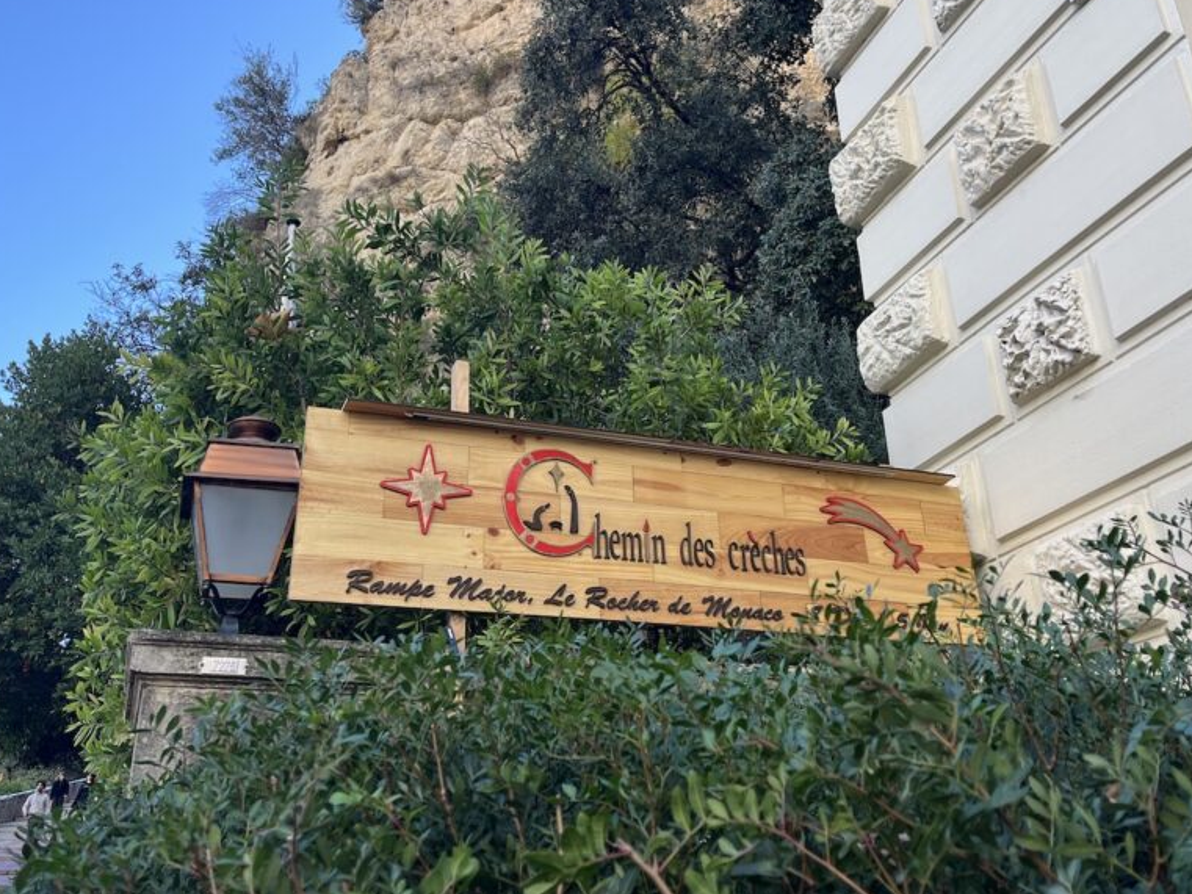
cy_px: 327
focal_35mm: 35
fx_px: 1205
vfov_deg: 40.4
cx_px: 606
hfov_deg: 52.6
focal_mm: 5.1
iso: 40
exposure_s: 1/224
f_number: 1.6
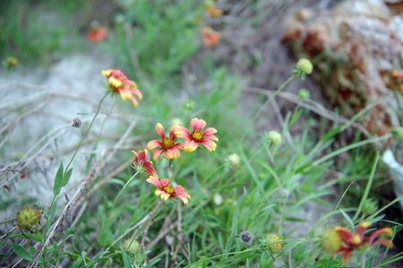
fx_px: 447
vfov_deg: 33.3
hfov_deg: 48.5
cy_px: 134
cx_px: 202
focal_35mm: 40
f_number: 2.8
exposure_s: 1/250
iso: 200
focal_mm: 40
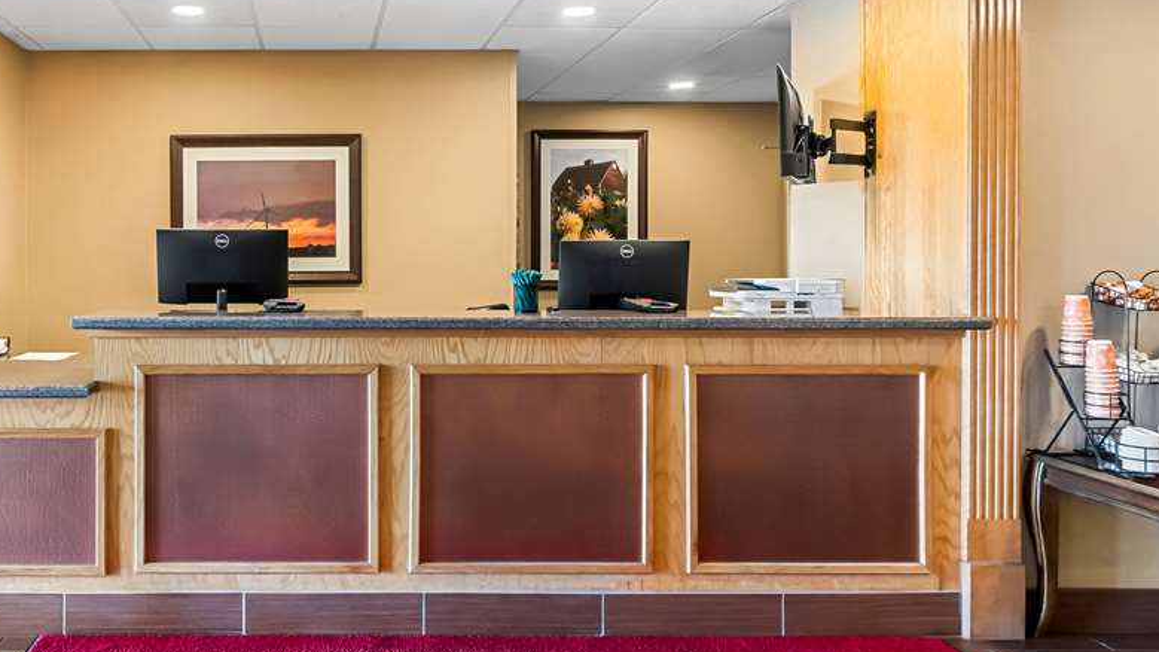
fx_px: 676
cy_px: 228
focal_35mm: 22
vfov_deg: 50.7
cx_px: 477
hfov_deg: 80.5
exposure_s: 1/4
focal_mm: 11
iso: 640
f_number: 9
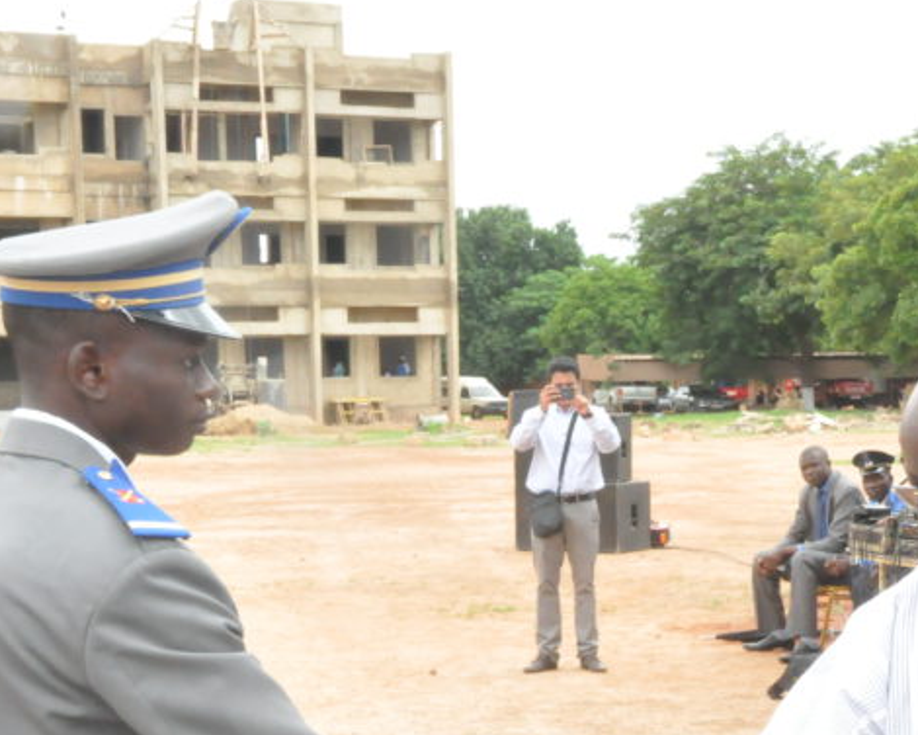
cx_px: 711
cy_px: 653
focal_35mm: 95
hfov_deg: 20.0
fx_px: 2582
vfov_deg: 16.0
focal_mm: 31
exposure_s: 1/200
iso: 3200
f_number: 25
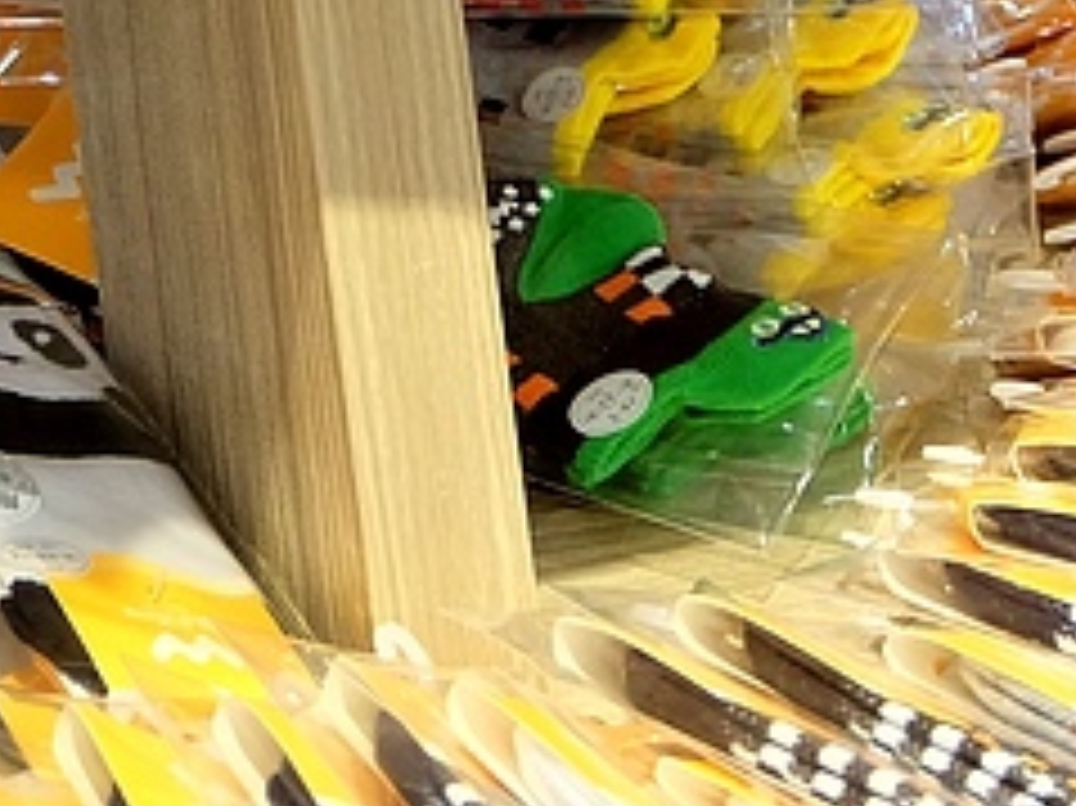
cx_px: -135
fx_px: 4101
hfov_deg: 14.6
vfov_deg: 11.2
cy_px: 281
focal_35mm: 132
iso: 800
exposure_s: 1/26
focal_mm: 21.1
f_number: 4
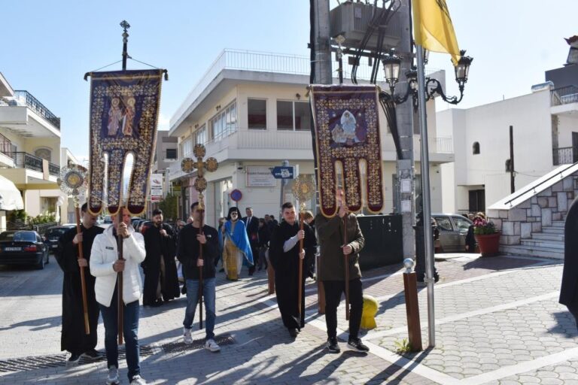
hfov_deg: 59.5
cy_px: 192
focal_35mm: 32
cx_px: 289
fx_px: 506
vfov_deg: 41.7
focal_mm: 21
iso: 100
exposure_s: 1/320
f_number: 9
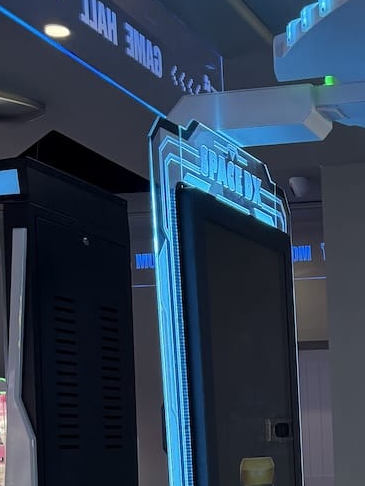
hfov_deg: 17.7
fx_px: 1110
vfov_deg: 23.2
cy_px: 537
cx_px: 446
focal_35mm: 79
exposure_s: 1/246
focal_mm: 6.76
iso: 250
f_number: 1.78
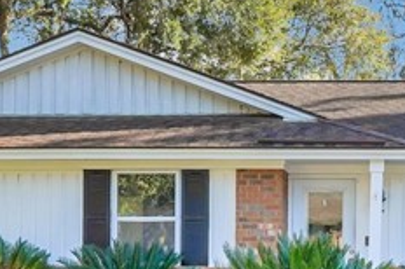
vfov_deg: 17.7
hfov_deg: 26.2
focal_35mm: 75
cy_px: 270
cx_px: 360
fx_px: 843
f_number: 11
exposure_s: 1/40
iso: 100
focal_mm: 16
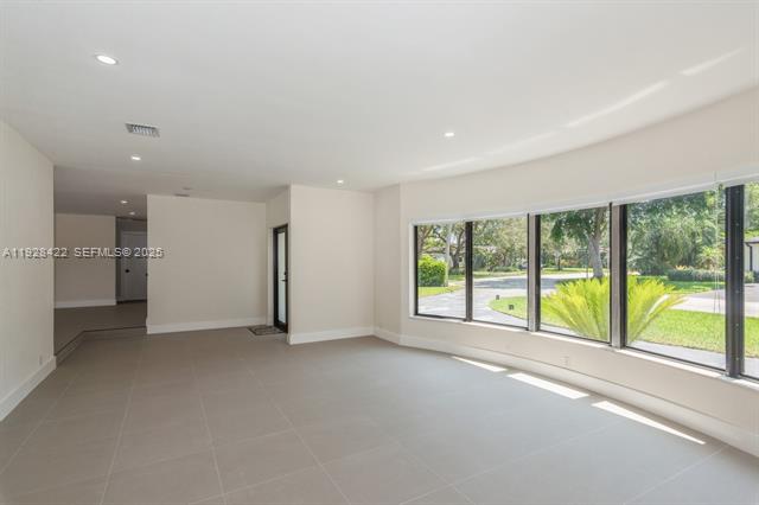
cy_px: 252
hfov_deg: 93.3
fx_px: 358
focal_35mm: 17
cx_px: 380
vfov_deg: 70.4
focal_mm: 17
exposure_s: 1/100
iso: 200
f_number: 8
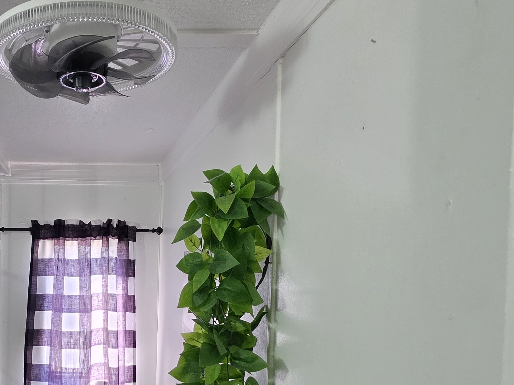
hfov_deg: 55.2
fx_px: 431
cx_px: 71
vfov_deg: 46.7
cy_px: 282
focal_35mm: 29
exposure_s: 1/120
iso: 320
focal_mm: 2.2
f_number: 1.9
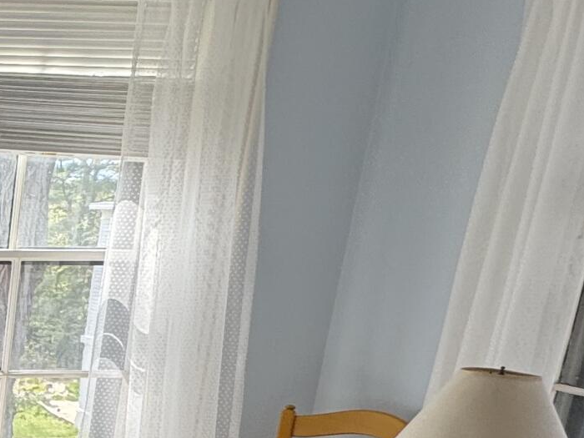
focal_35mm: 60
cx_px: -382
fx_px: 1012
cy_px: 450
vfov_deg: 23.3
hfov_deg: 23.0
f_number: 2.2
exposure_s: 1/152
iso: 40
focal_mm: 2.22
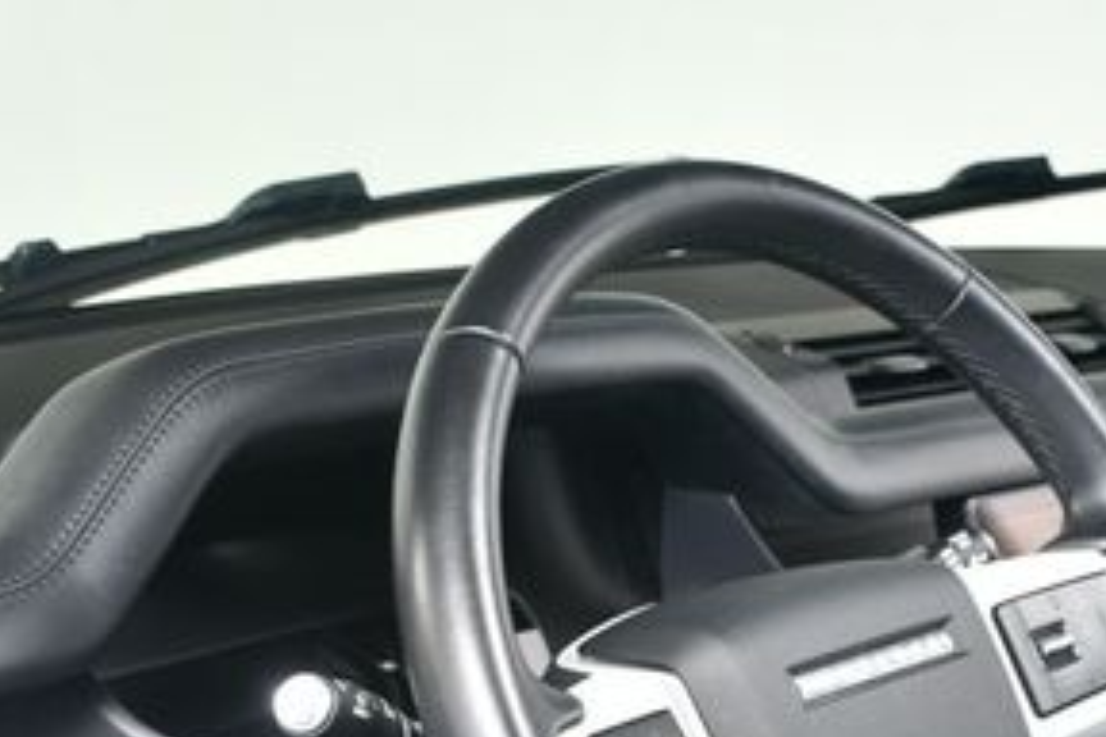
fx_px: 2458
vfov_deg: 16.6
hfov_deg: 25.0
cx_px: 845
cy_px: 806
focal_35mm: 80
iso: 100
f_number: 4
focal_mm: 24
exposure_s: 1/160
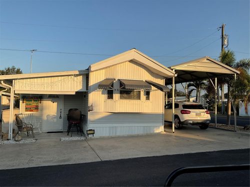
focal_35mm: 29
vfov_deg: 48.2
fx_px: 209
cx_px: 125
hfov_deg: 61.7
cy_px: 94
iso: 16
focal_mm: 3
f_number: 1.8
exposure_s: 1/1577
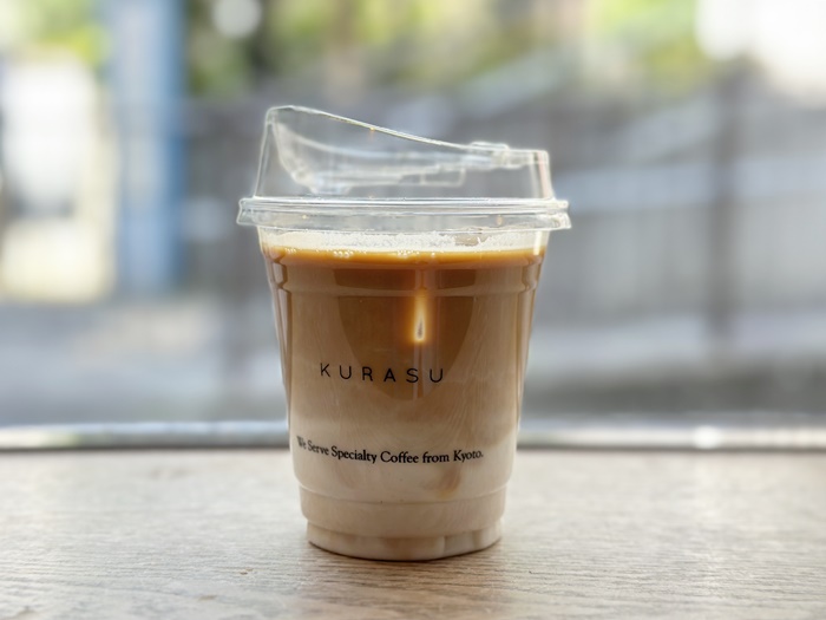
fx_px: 1145
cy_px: 310
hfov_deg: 39.7
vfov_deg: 30.3
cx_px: 413
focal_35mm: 48
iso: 80
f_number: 1.78
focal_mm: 6.86
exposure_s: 1/184
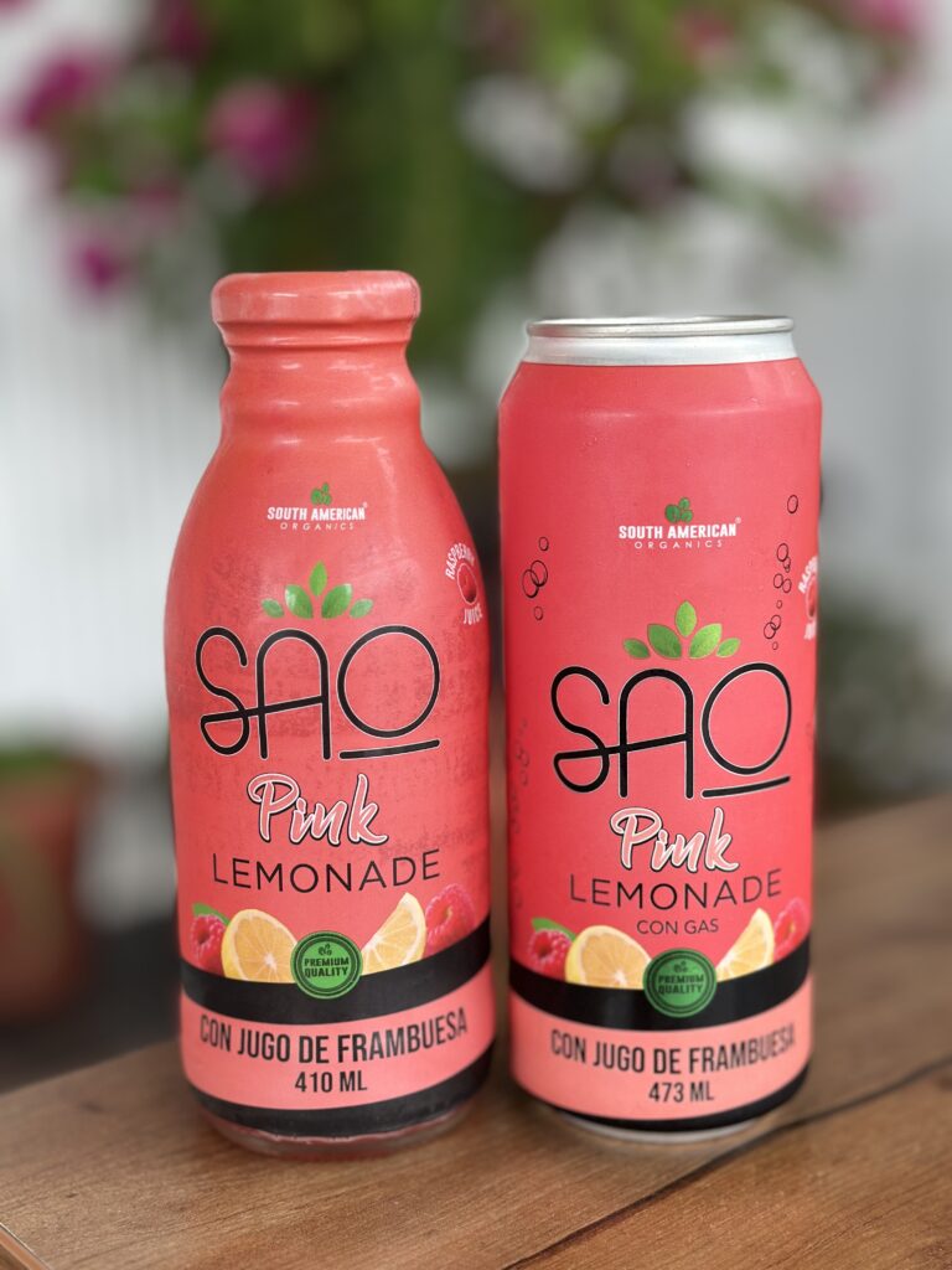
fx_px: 1760
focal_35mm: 48
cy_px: 635
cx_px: 476
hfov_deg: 30.3
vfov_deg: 39.7
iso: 80
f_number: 1.78
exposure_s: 1/120
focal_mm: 6.86
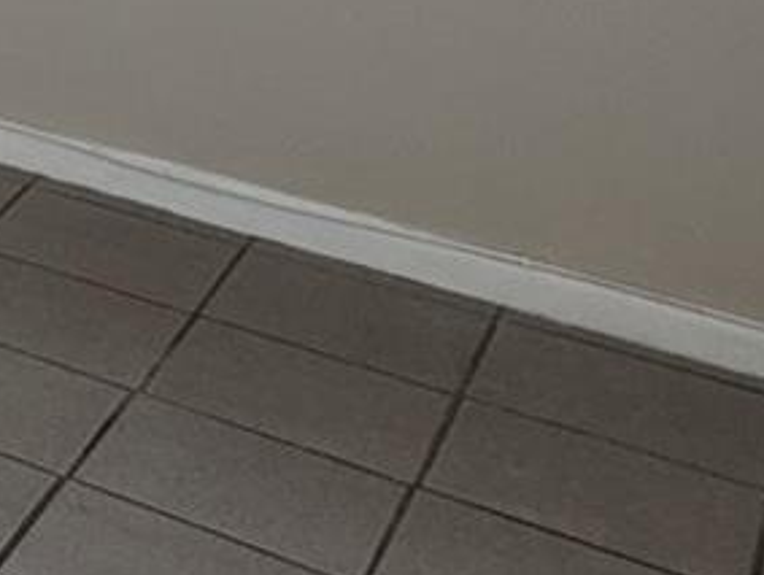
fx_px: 1989
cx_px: -1304
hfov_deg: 12.9
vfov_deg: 14.2
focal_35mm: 90
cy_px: -513
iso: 53
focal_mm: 2.35
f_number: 2.2
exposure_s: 1/23.8
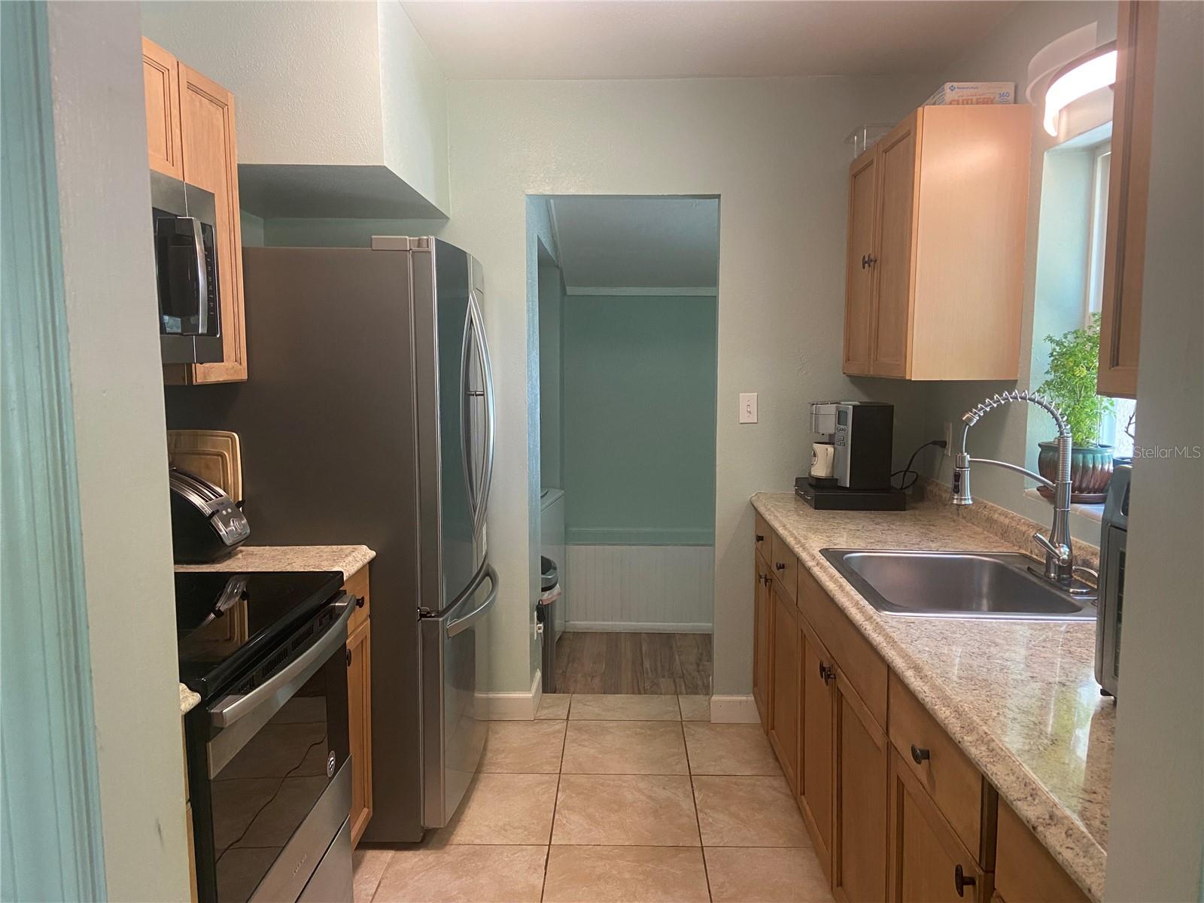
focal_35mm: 26
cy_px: 452
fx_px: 904
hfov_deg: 67.3
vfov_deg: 53.1
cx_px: 602
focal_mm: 4.25
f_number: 1.8
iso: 160
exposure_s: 1/60
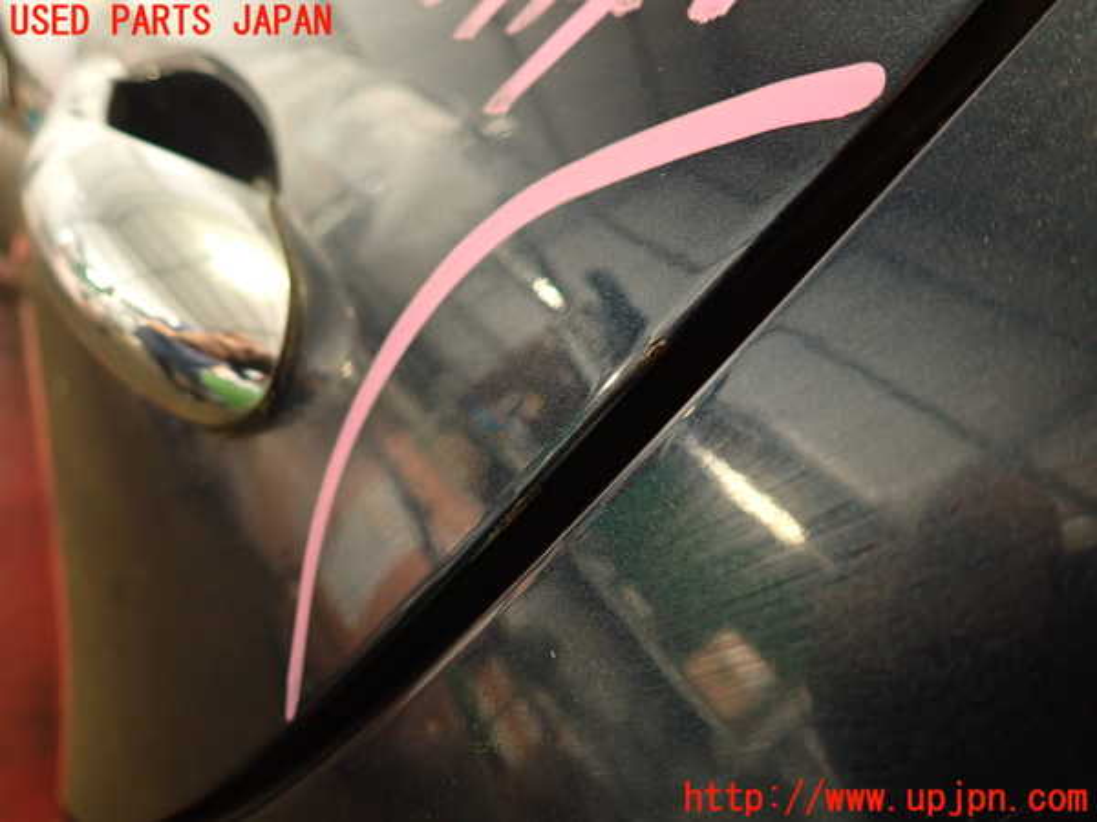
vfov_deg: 54.9
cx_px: 548
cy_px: 411
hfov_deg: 69.4
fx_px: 792
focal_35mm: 25
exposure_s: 1/30
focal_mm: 4.5
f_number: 2
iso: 320
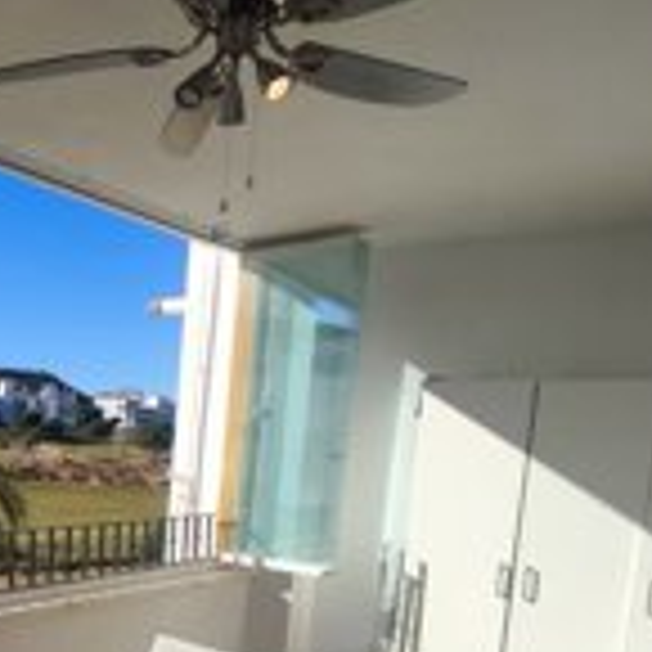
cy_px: 531
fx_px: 746
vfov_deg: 44.7
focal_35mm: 35
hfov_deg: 39.2
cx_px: -56
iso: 50
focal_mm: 1.65
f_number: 2.2
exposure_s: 1/1380
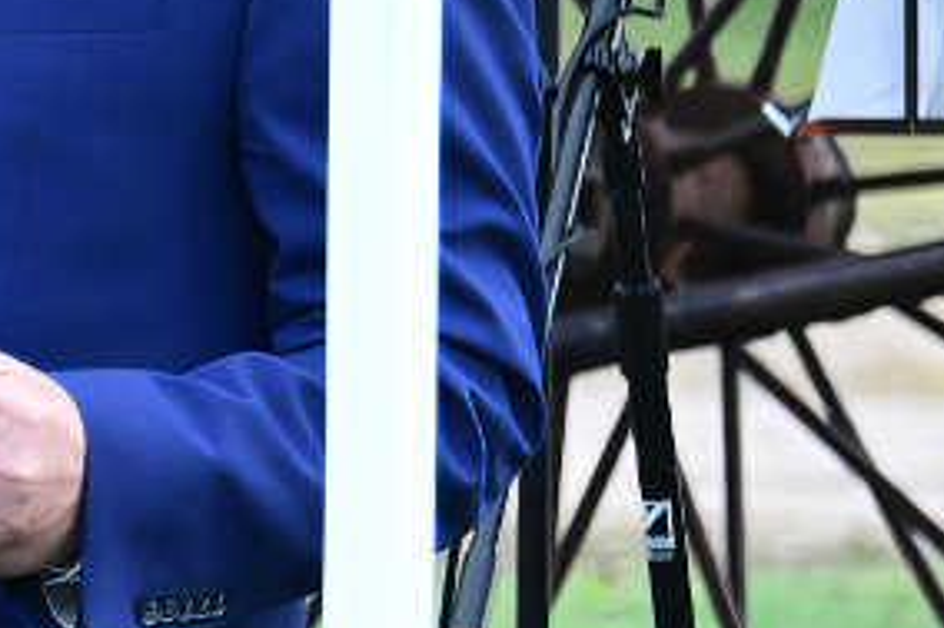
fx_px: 13522
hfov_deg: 4.0
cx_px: -40
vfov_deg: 2.7
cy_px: 241
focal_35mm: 516
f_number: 5.6
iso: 1600
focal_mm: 122
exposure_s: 1/160
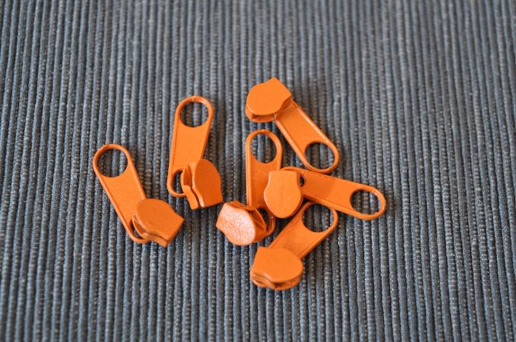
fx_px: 988
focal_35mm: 69
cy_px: 171
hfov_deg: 29.3
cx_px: 258
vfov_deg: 19.7
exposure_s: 1/60
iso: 720
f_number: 5
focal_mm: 46
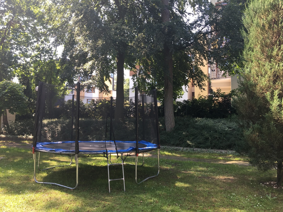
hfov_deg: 61.7
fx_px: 237
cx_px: 142
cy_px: 106
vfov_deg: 48.2
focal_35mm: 29
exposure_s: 1/164
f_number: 2.2
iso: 25
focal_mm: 4.15
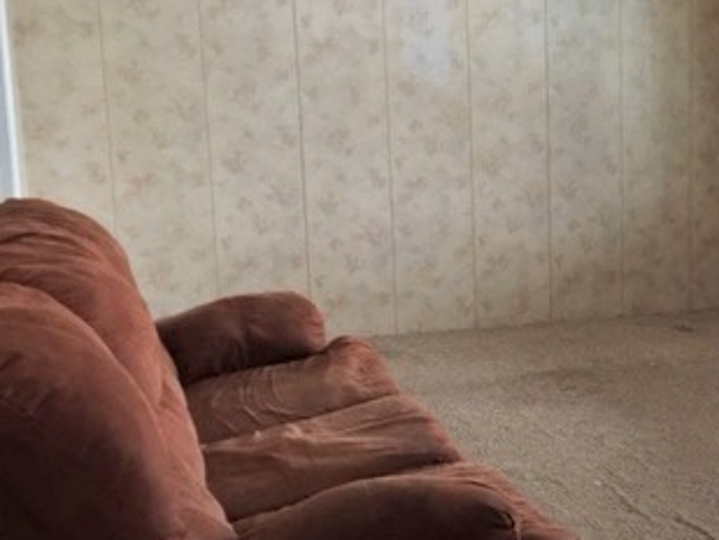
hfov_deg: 30.0
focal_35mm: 60
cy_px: 291
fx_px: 1247
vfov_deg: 24.4
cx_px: 714
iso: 125
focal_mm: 4.15
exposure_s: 1/10
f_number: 2.2
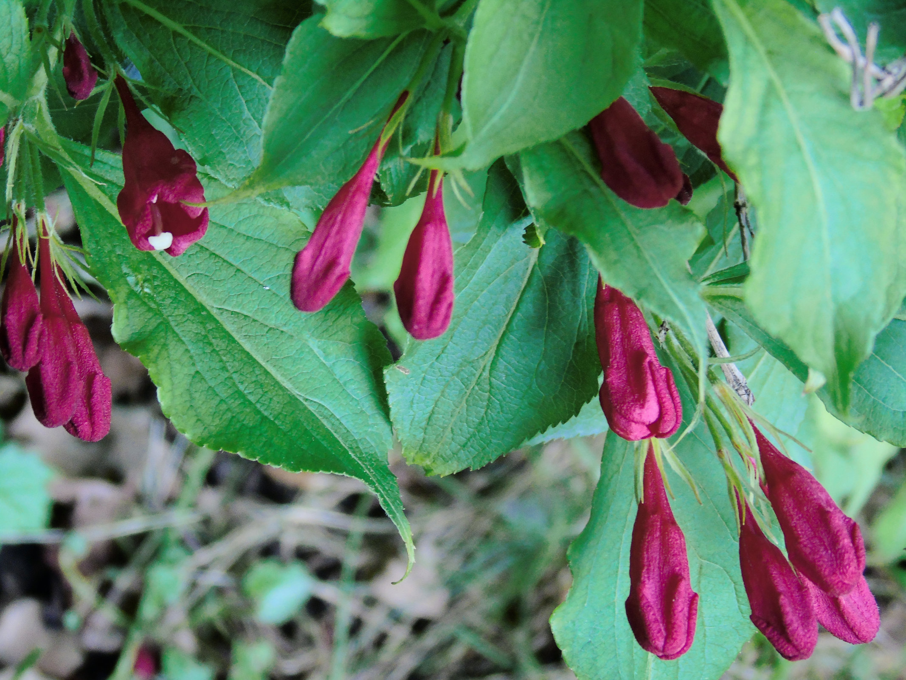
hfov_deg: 13.9
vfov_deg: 10.4
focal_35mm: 142
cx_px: 453
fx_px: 3716
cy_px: 340
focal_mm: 25
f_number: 4.7
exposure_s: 1/50
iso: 200
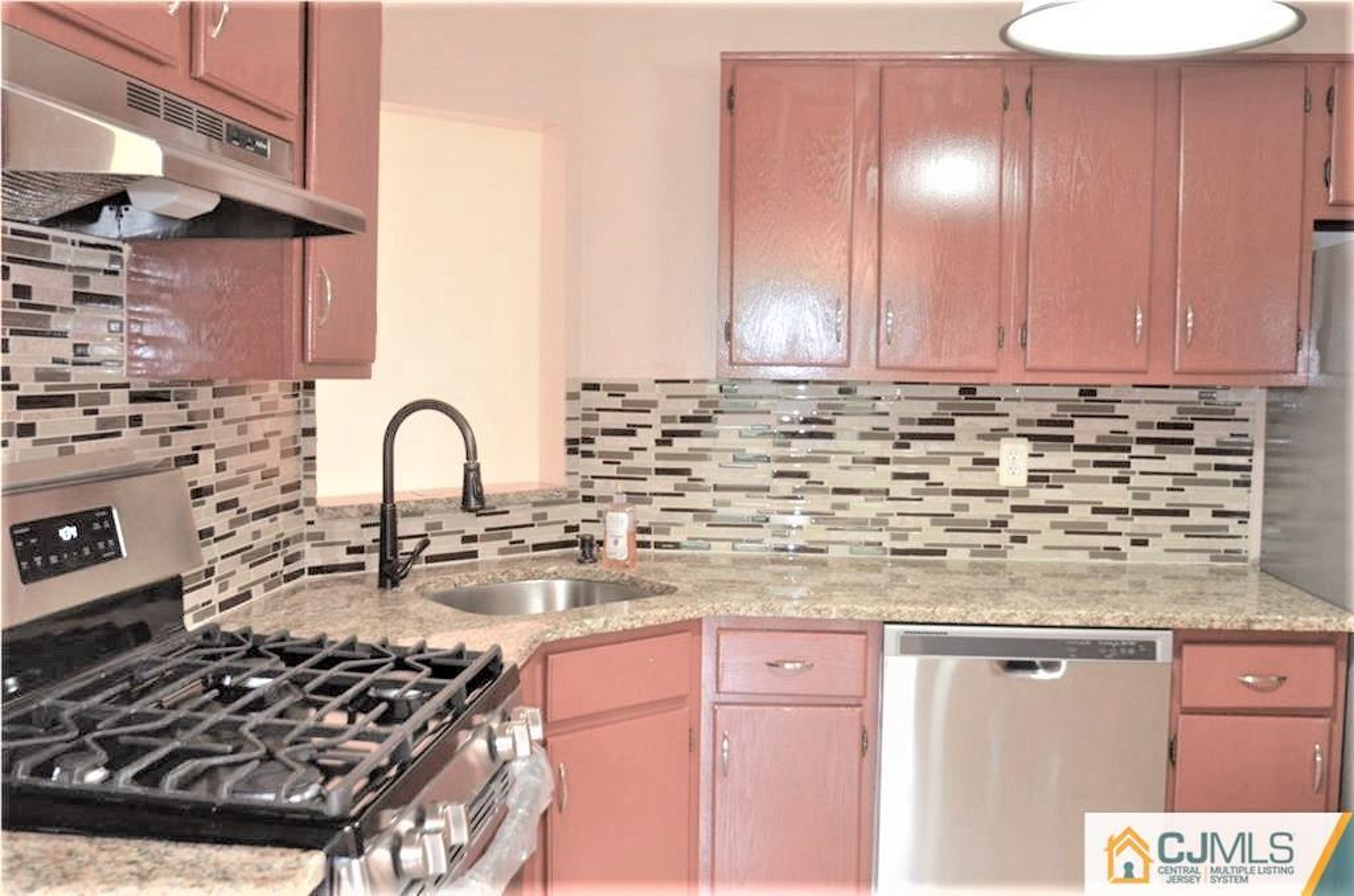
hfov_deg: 57.3
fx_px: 1238
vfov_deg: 39.8
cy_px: 448
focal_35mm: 33
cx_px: 677
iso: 1400
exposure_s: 1/60
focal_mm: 22
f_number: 4.5
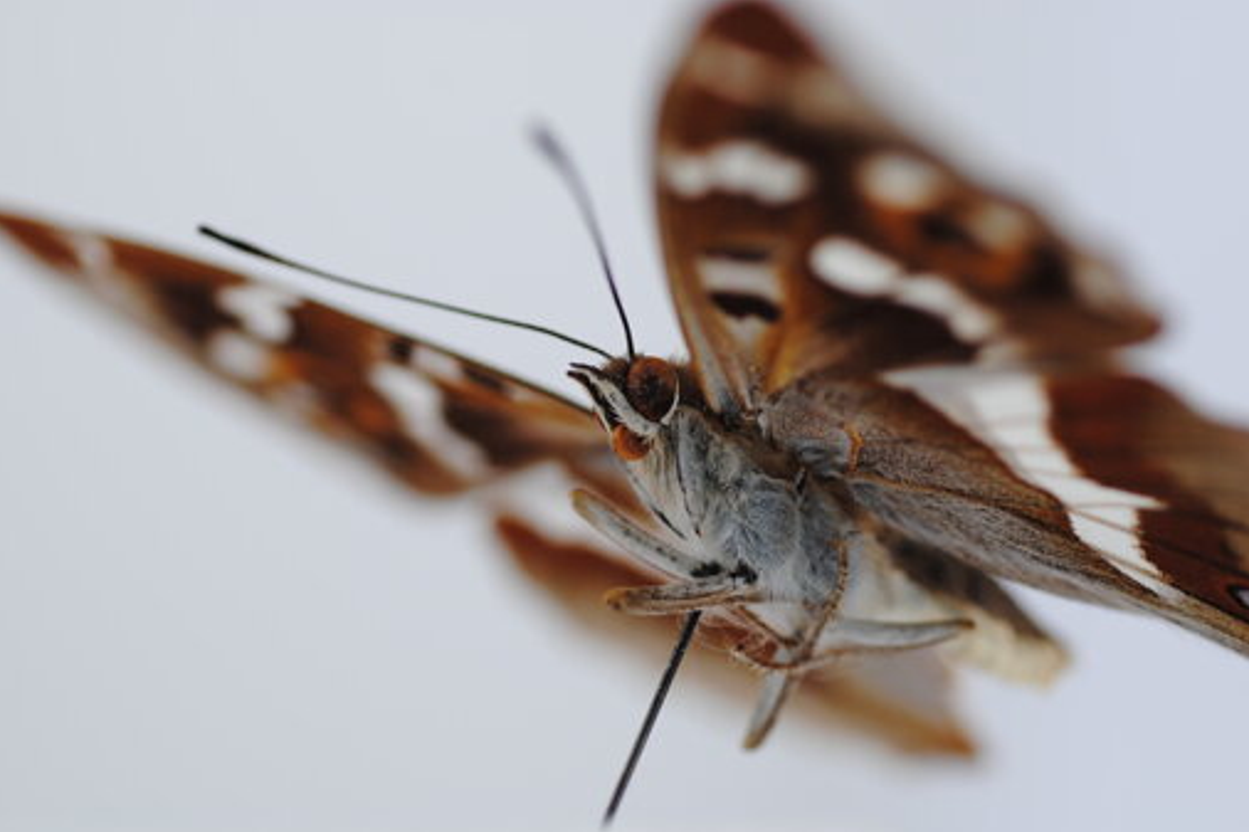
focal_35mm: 136
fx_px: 4717
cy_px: 418
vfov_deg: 10.1
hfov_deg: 15.1
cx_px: 623
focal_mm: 90
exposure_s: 1/125
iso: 110
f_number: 8
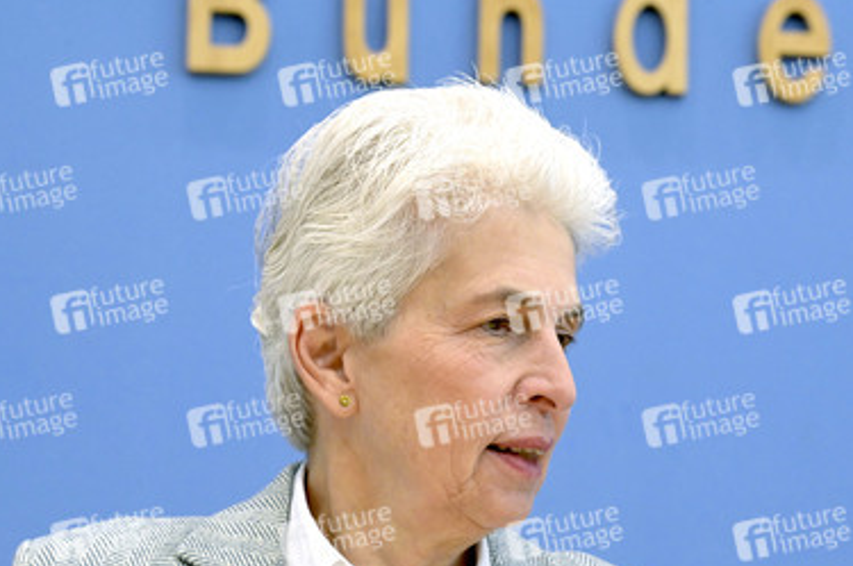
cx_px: 504
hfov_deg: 17.4
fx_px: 2792
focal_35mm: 118
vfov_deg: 11.6
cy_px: 250
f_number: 8
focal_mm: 98
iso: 5000
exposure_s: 1/400
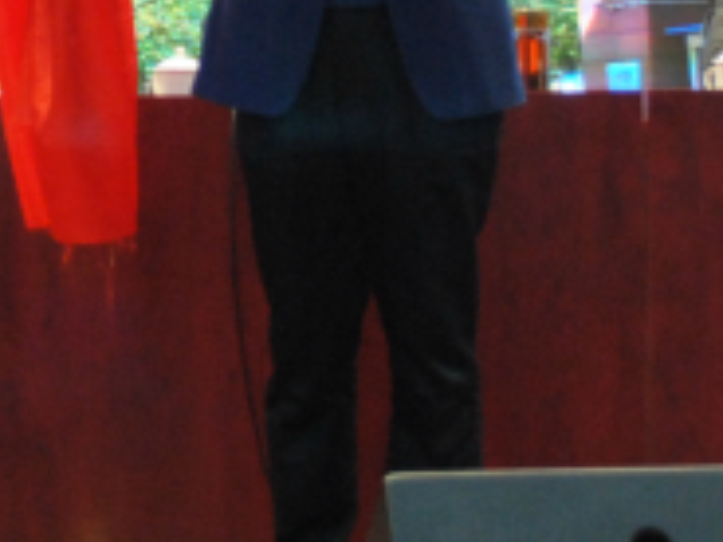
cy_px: 27
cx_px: 106
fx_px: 3317
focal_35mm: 159
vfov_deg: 9.3
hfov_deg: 12.4
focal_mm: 29
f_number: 4.5
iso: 800
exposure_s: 1/50
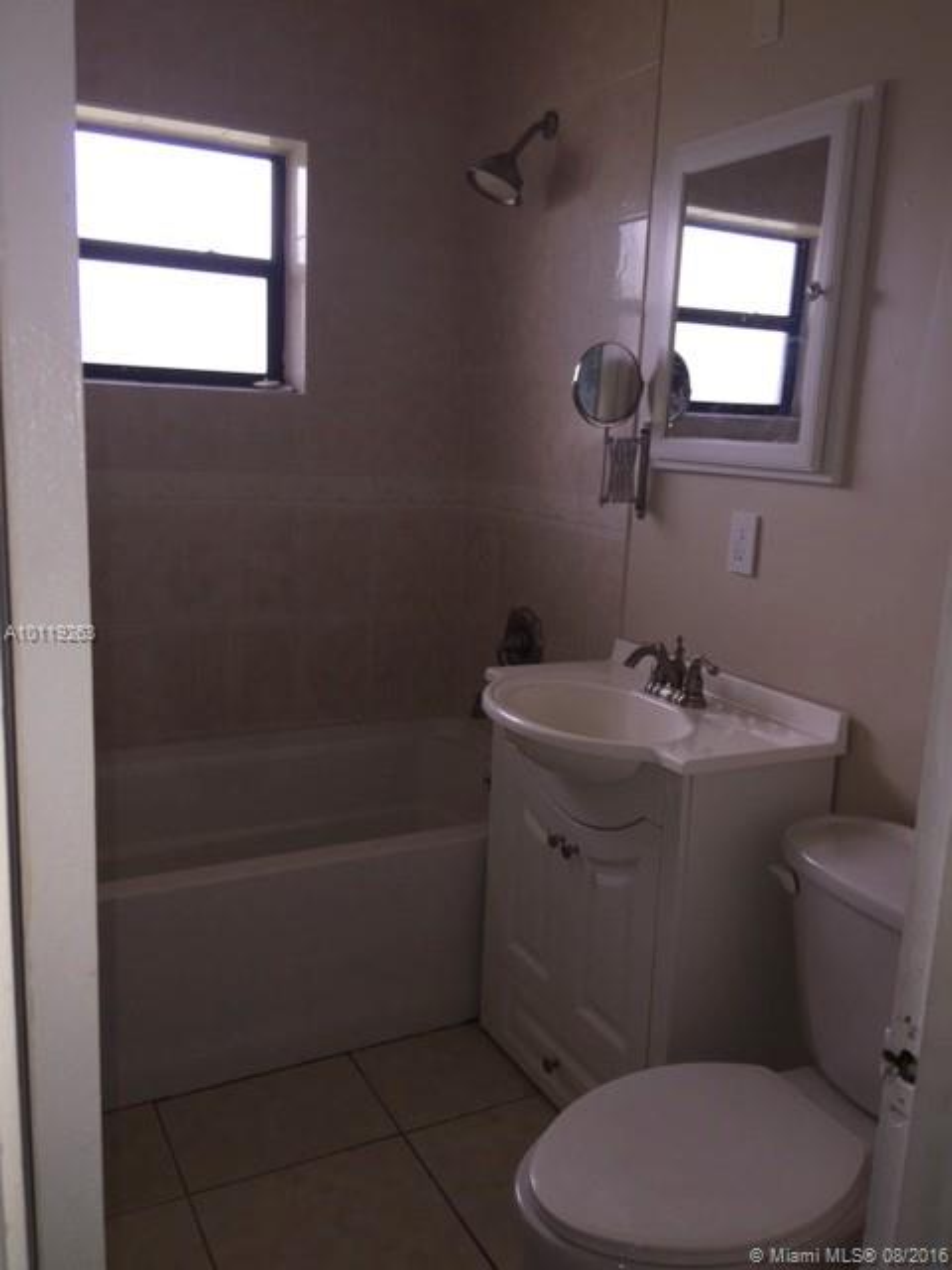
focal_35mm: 29
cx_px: 476
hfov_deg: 48.2
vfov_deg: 61.7
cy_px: 635
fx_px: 1063
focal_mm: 4.15
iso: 32
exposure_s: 1/83
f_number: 2.2
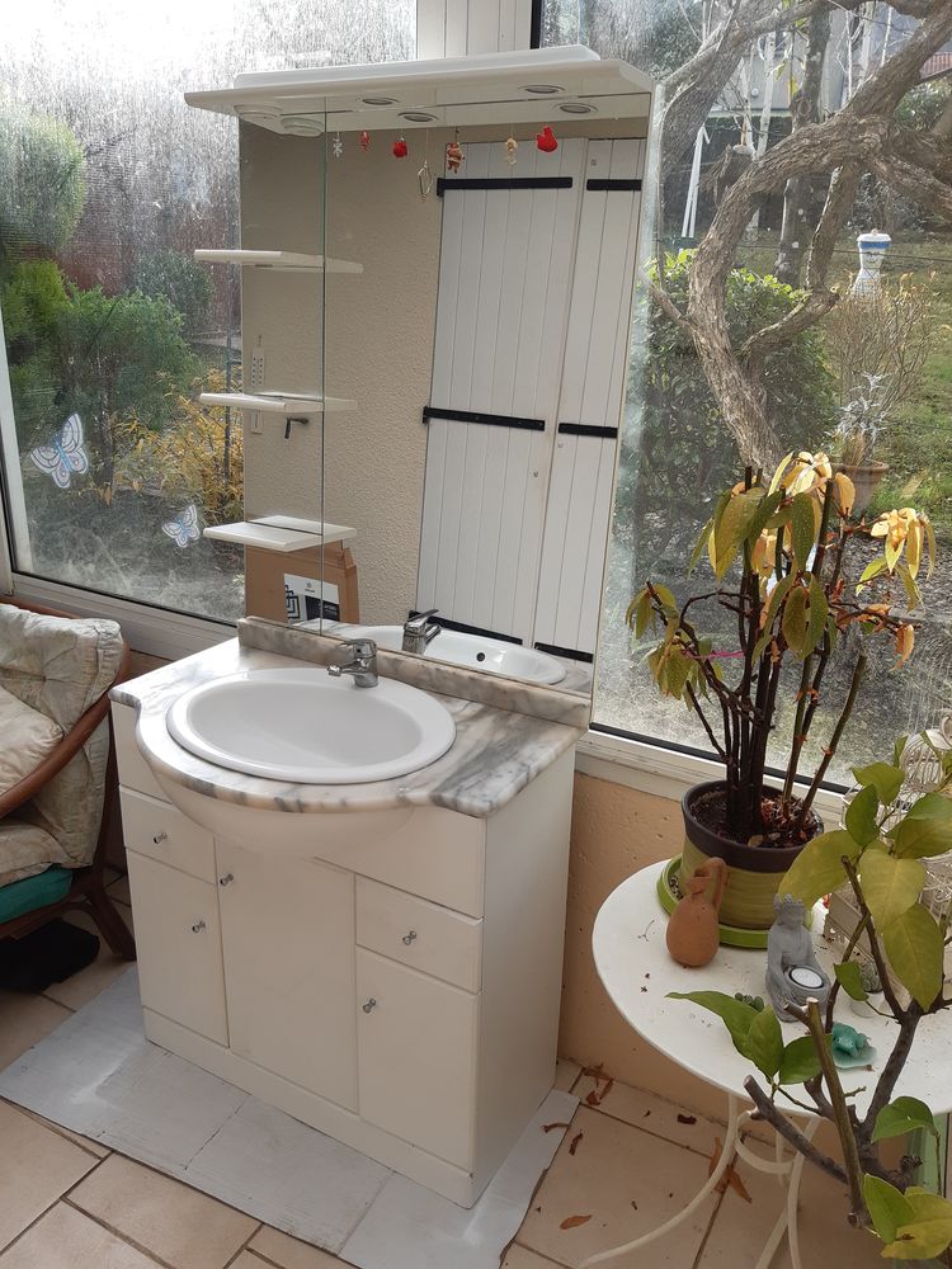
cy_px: 634
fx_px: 953
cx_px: 476
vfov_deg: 67.3
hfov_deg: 53.1
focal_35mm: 26
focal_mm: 3.92
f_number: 1.7
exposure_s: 1/282
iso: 40
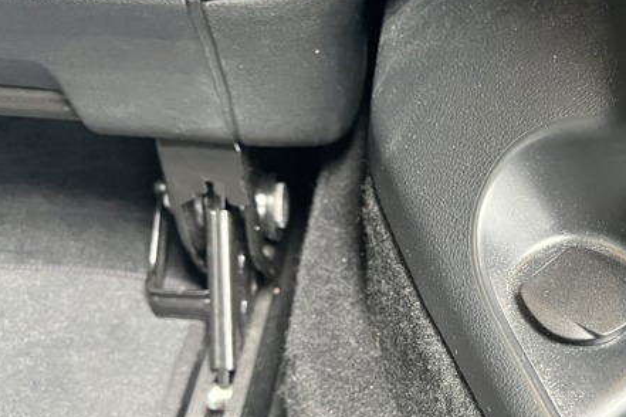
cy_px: 350
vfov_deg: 26.8
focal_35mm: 49
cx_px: 562
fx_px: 852
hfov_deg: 37.7
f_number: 1.6
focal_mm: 5.1
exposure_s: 1/33
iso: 640
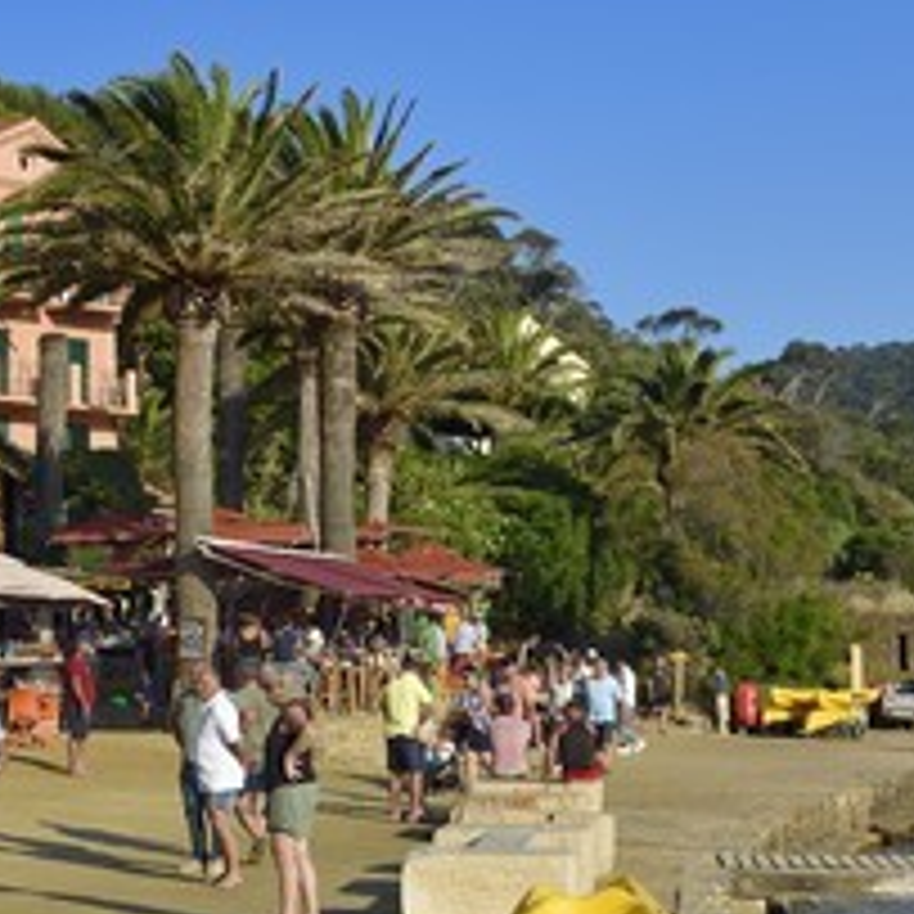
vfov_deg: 19.7
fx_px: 2629
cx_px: 293
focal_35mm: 88
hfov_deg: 19.7
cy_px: 482
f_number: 9
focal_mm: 50
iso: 200
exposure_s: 1/400
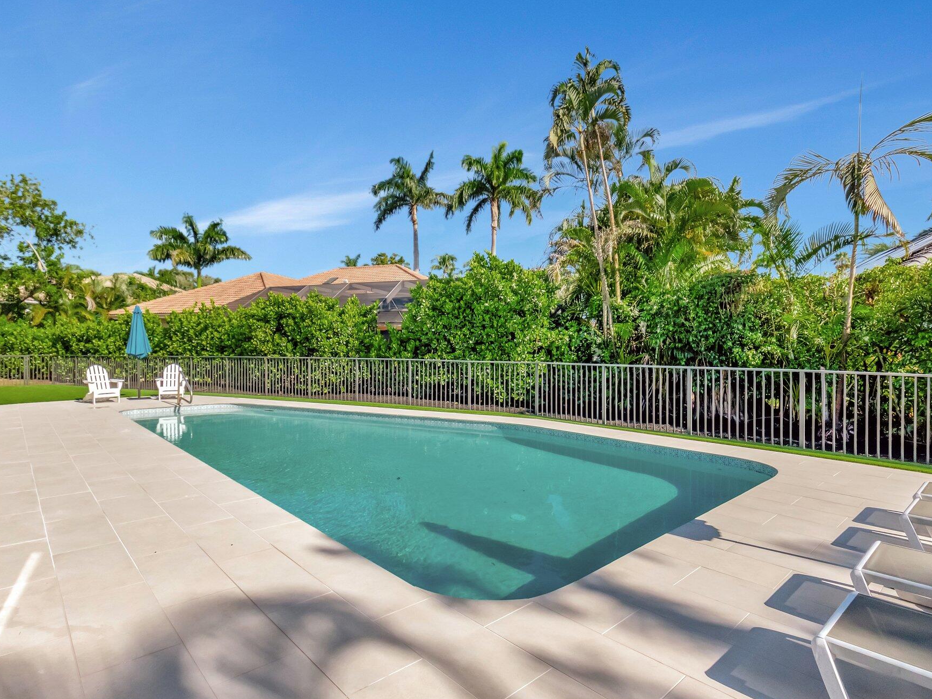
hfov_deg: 90.9
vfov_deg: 74.7
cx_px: 432
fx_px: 458
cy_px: 364
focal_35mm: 17
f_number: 8
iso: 640
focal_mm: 10
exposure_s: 1/8000
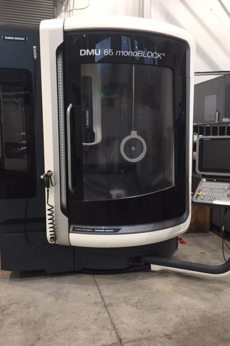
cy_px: 177
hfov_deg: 42.3
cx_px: 119
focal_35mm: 31
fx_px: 297
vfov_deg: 60.3
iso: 125
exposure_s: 1/30
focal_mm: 4.15
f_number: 2.2
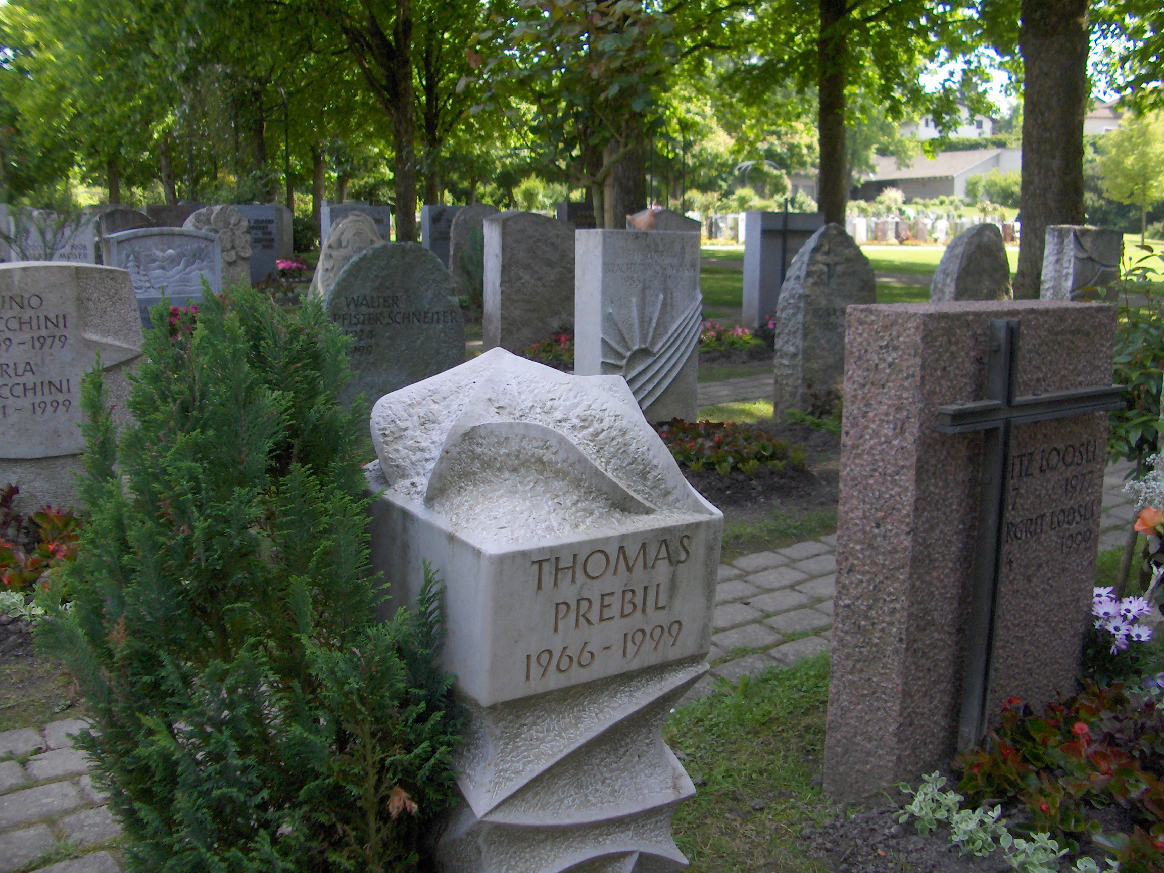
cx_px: 582
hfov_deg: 52.6
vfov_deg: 40.7
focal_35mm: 35
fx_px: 1177
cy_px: 436
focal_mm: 5.8
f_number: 2.6
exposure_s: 1/365
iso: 100
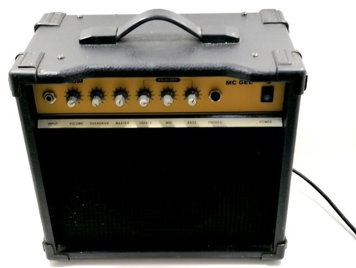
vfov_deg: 27.1
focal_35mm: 54
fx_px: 556
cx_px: 178
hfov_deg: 35.5
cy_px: 134
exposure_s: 1/50
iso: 100
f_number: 1.8
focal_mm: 4.75
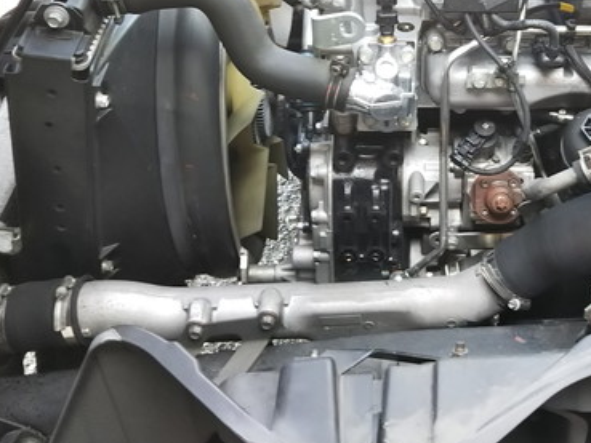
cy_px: 70
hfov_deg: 36.1
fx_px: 888
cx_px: 429
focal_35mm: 52
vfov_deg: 27.3
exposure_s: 1/30
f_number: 2.2
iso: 50
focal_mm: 4
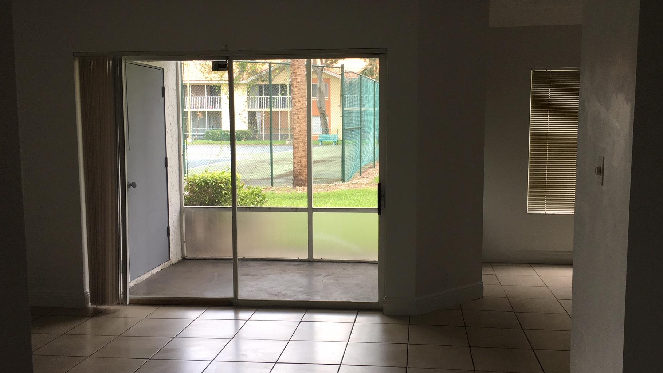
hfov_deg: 56.6
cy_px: 192
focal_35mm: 35
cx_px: 354
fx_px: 615
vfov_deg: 33.7
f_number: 2.2
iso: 25
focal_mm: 4.15
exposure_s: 1/60
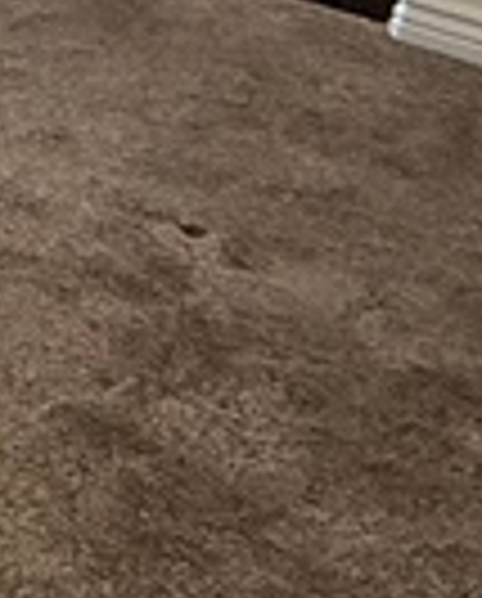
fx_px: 1866
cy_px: -468
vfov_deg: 15.7
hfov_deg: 10.9
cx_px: -874
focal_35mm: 105
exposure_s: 1/120
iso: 160
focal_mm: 2.22
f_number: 2.2
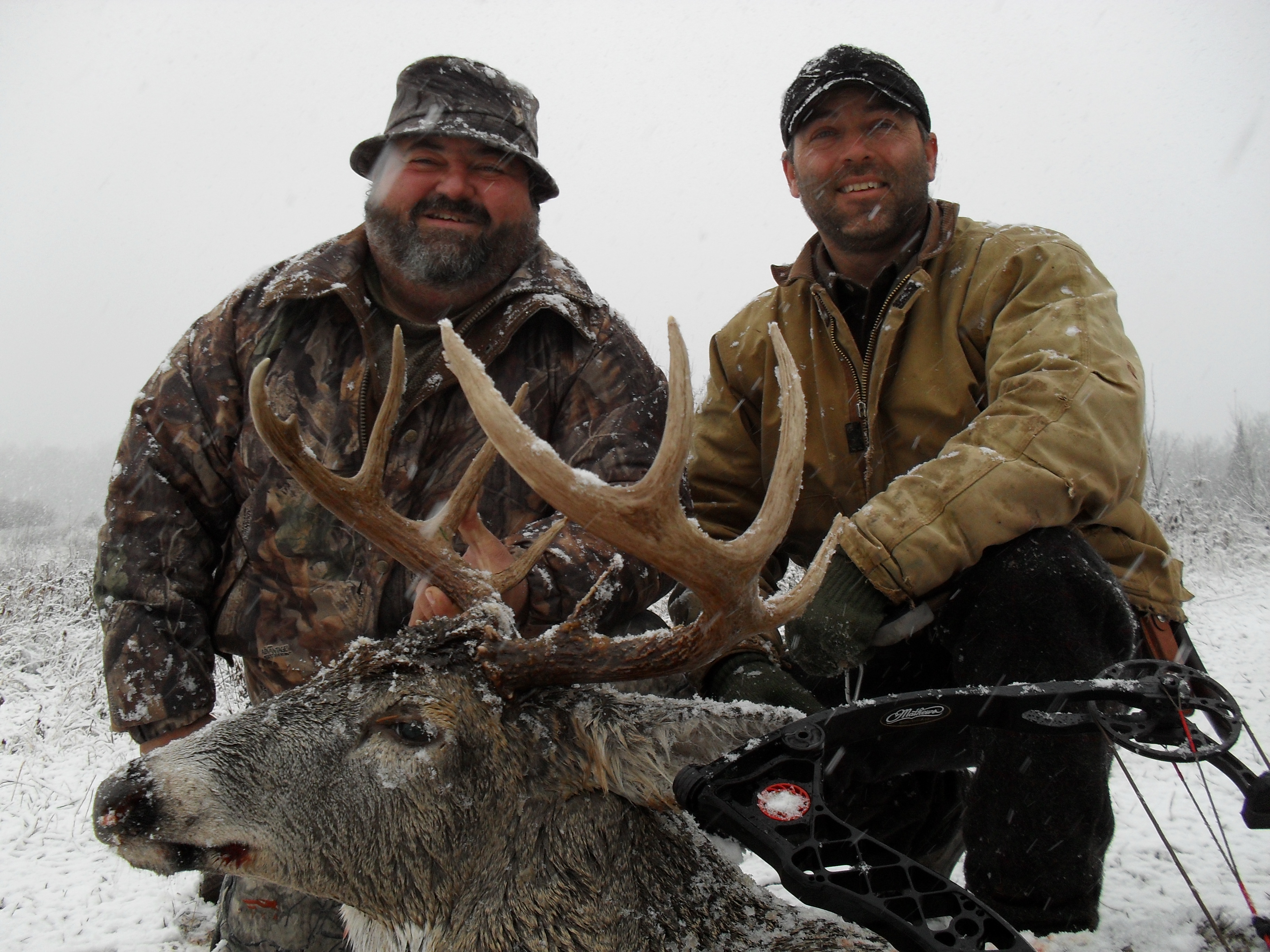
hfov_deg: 52.6
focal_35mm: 35
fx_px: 1284
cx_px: 635
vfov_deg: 40.7
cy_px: 476
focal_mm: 6.3
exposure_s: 1/125
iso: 100
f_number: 3.2
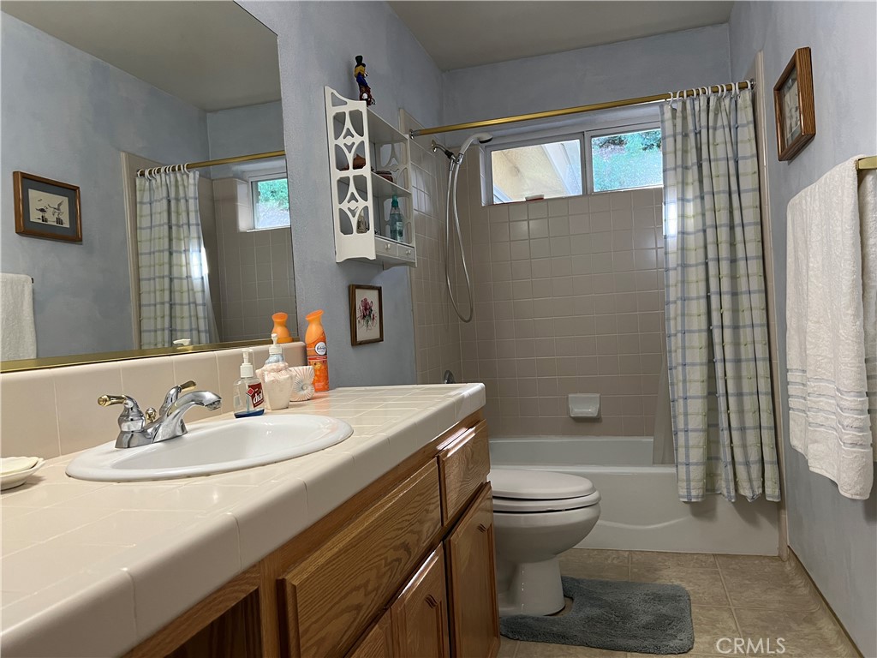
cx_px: 438
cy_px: 329
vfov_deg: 53.1
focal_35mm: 26
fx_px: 659
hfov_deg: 67.3
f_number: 1.5
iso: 125
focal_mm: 5.7
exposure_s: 1/60
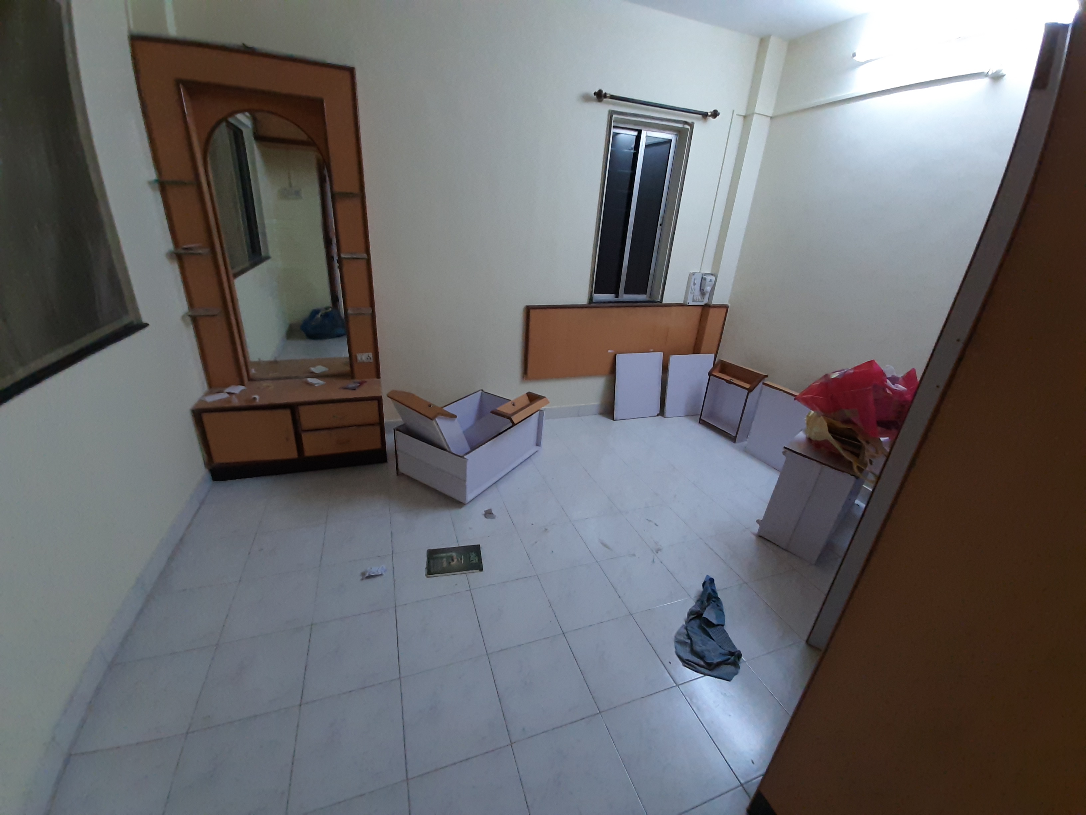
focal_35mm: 13
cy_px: 408
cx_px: 543
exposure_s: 1/33
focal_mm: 1.42
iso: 200
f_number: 2.2
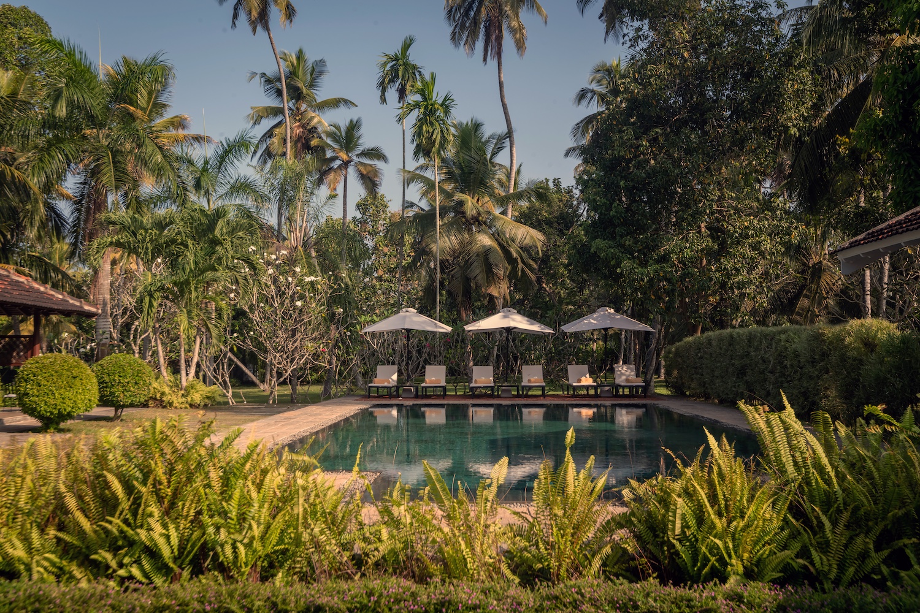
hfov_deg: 54.4
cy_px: 306
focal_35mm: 35
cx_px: 460
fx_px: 894
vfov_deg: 37.9
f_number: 14
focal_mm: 35
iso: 200
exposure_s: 1/80
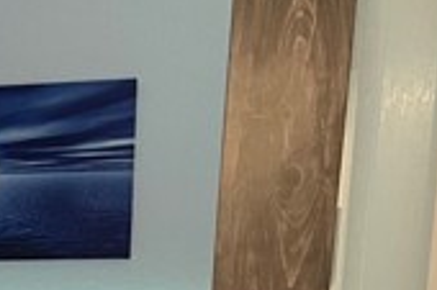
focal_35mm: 98
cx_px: -103
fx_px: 1188
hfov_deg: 19.5
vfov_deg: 12.2
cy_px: 601
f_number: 1.6
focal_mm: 5.1
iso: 400
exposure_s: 1/60
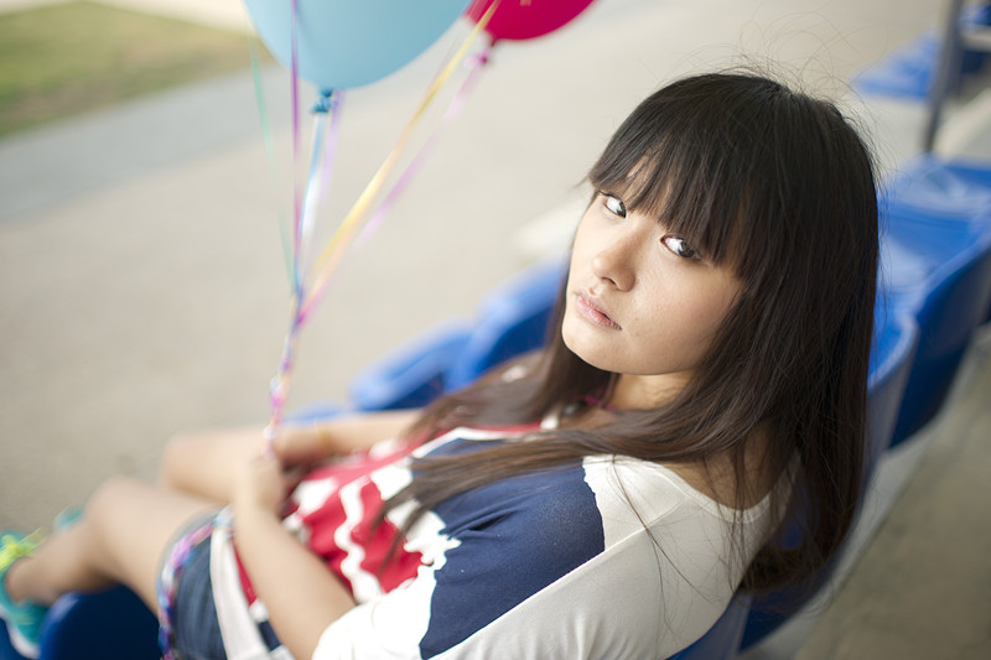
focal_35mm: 35
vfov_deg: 37.8
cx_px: 496
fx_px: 963
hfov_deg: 54.4
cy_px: 330
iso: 100
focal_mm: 35
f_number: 1.4
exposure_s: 1/2000
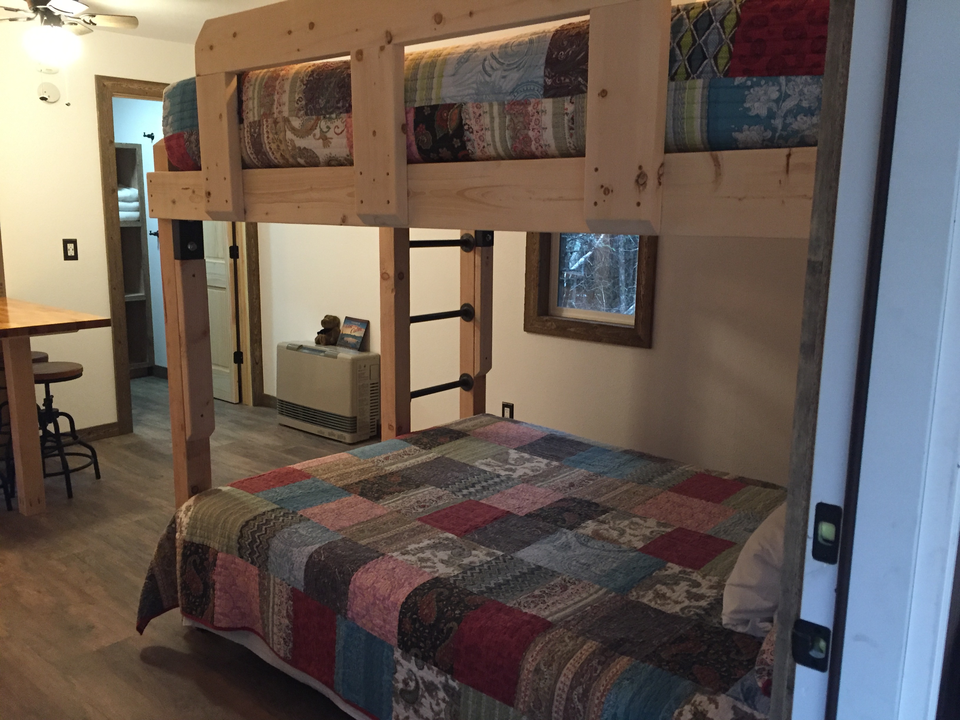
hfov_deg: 61.7
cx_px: 480
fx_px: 804
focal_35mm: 29
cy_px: 360
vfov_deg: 48.2
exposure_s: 1/20
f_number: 2.2
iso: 250
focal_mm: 4.15
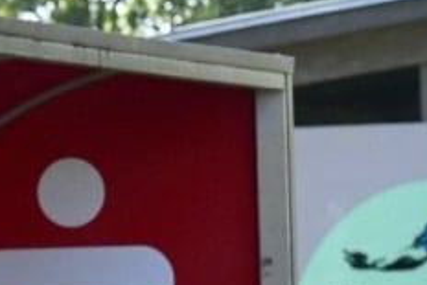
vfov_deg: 1.6
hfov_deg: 2.4
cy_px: 448
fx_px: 10147
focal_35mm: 855
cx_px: 766
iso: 5000
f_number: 10
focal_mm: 155
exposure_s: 1/1600
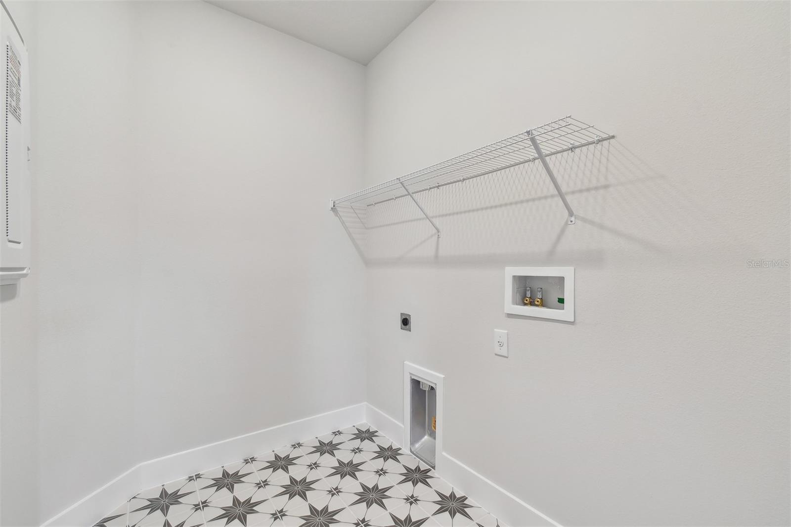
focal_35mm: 15
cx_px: 396
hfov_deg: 100.4
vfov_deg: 77.3
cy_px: 264
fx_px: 329
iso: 100
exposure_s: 1/4
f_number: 7.1
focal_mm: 10
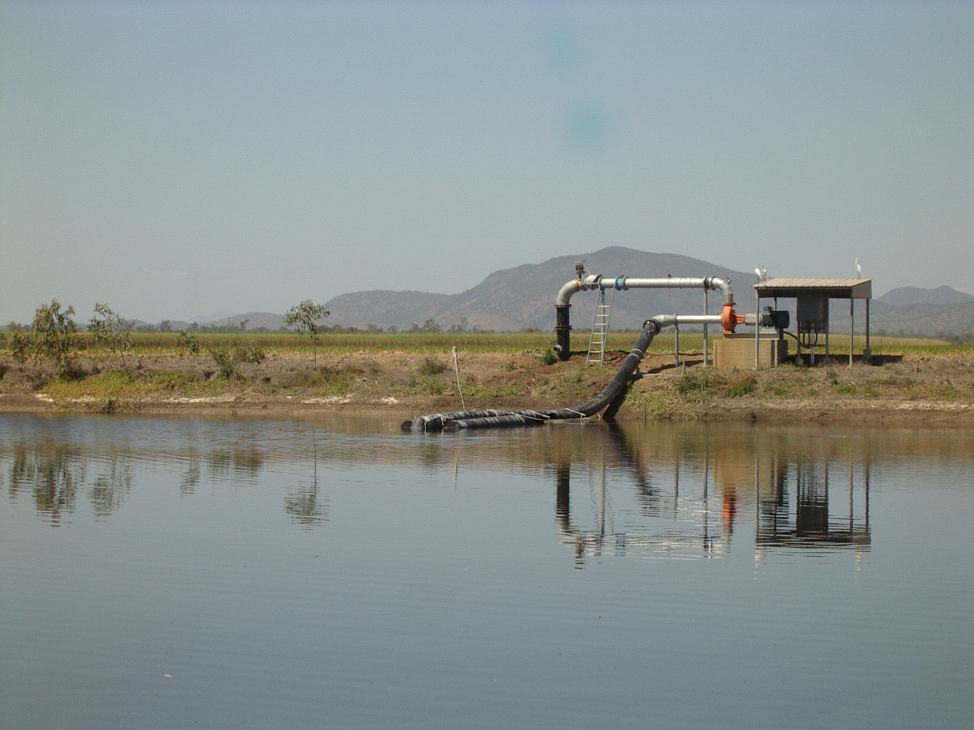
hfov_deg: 17.3
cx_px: 487
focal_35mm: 114
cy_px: 365
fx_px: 3208
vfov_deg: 13.0
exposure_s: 1/200
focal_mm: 17.4
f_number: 9
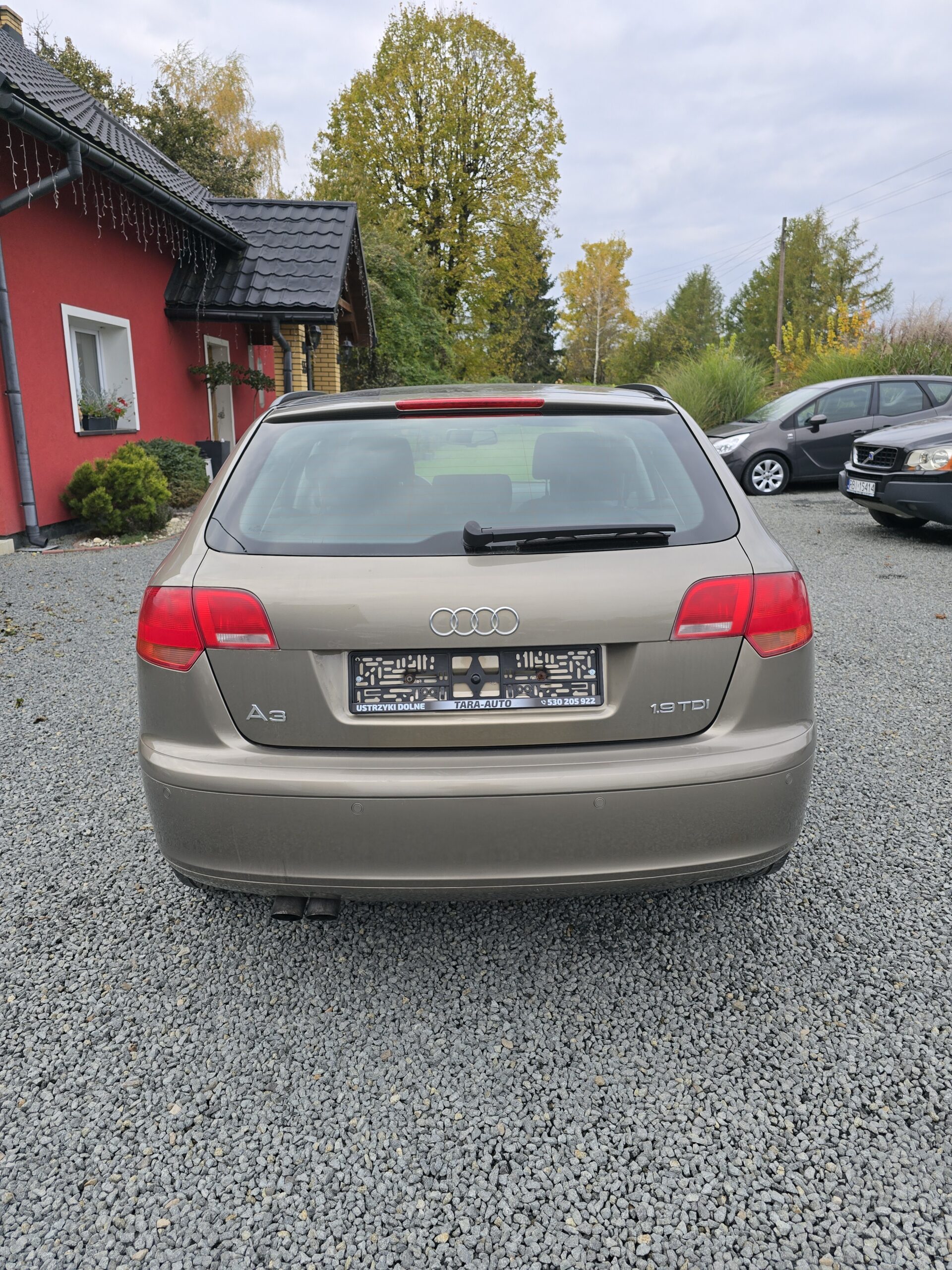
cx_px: 476
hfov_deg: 58.9
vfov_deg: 73.9
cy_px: 635
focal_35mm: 23
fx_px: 843
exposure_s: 1/180
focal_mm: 6.3
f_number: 1.7
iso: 20
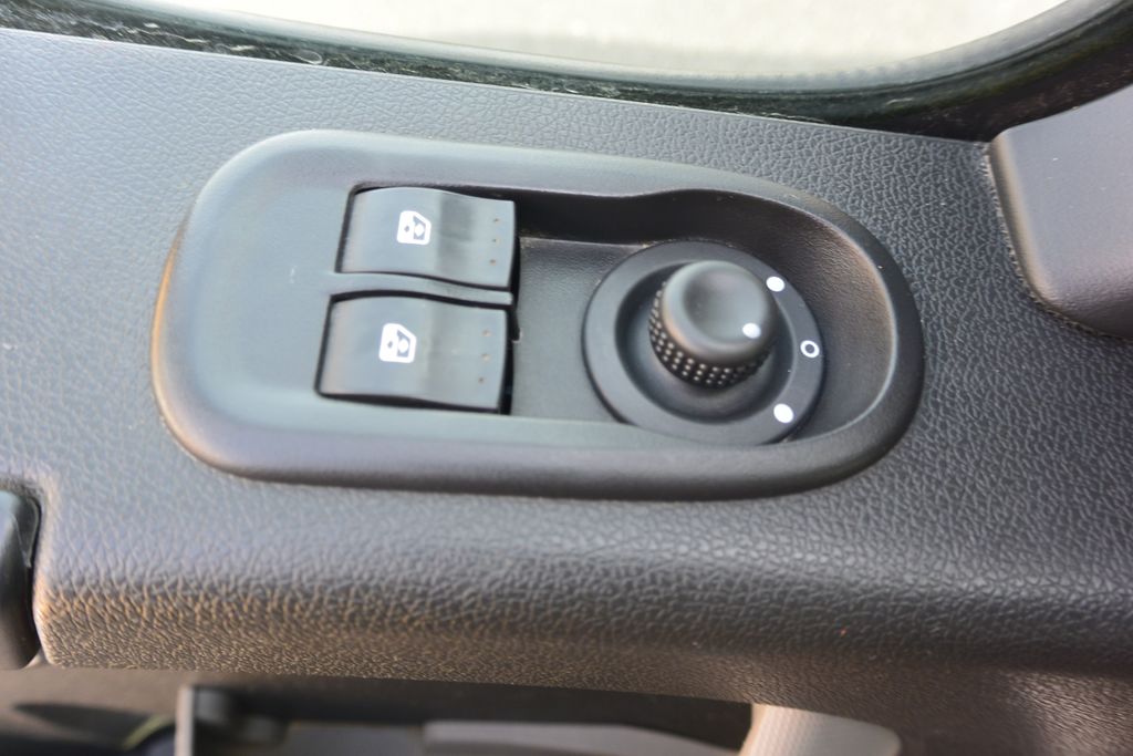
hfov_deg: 67.4
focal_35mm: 27
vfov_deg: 47.9
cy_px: 378
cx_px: 566
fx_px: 850
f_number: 3.5
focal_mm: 10
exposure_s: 1/60
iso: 160
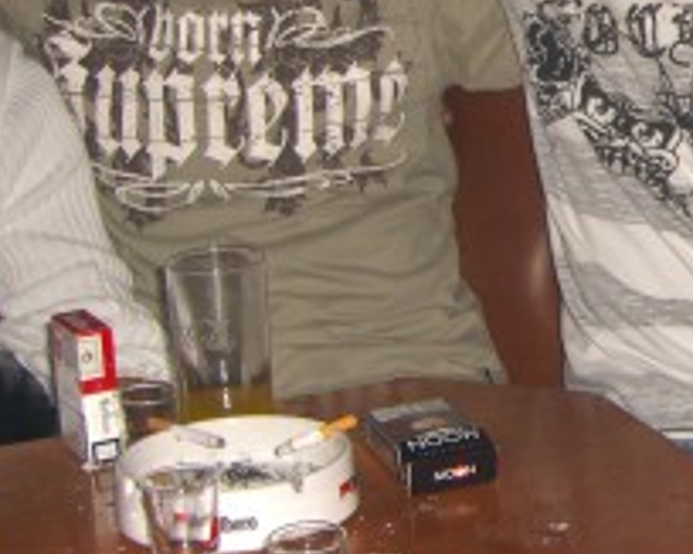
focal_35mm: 109
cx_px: 815
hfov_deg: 16.9
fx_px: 2235
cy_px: 116
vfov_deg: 14.1
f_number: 2.8
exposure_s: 1/60
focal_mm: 7.9
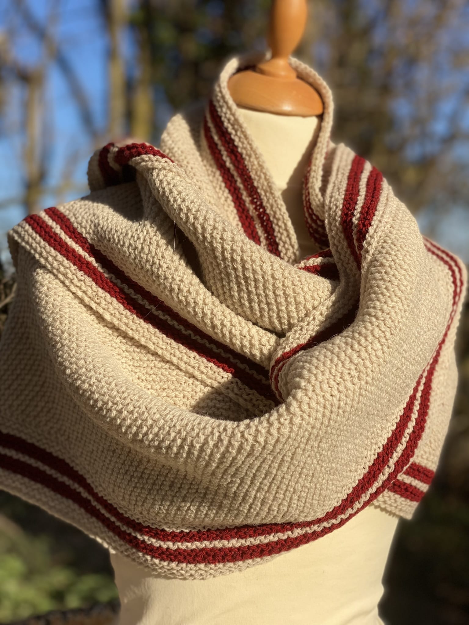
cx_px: 234
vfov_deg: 36.8
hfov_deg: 28.0
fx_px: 939
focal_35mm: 52
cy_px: 312
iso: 20
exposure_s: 1/2179
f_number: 2
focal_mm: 6
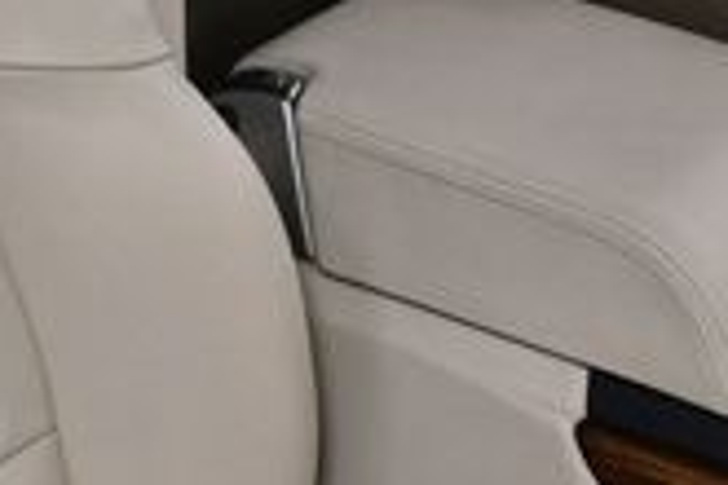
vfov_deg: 9.8
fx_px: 2831
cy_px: 414
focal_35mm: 140
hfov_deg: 14.6
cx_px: 163
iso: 800
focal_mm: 18
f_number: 3.5
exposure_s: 1/125
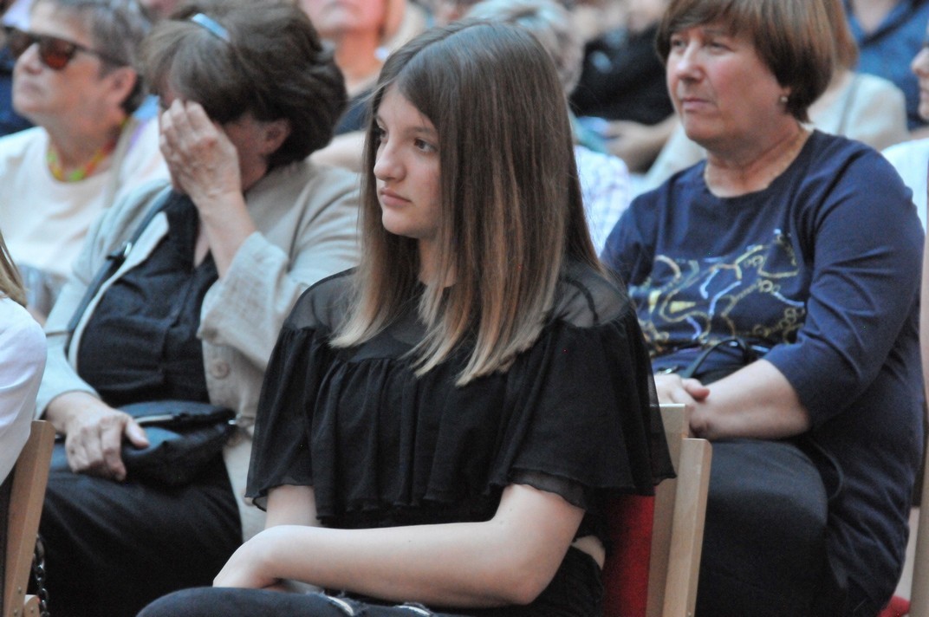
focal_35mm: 188
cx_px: 464
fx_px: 4833
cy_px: 308
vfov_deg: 7.3
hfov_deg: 11.0
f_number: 4.8
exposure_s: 1/60
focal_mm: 125
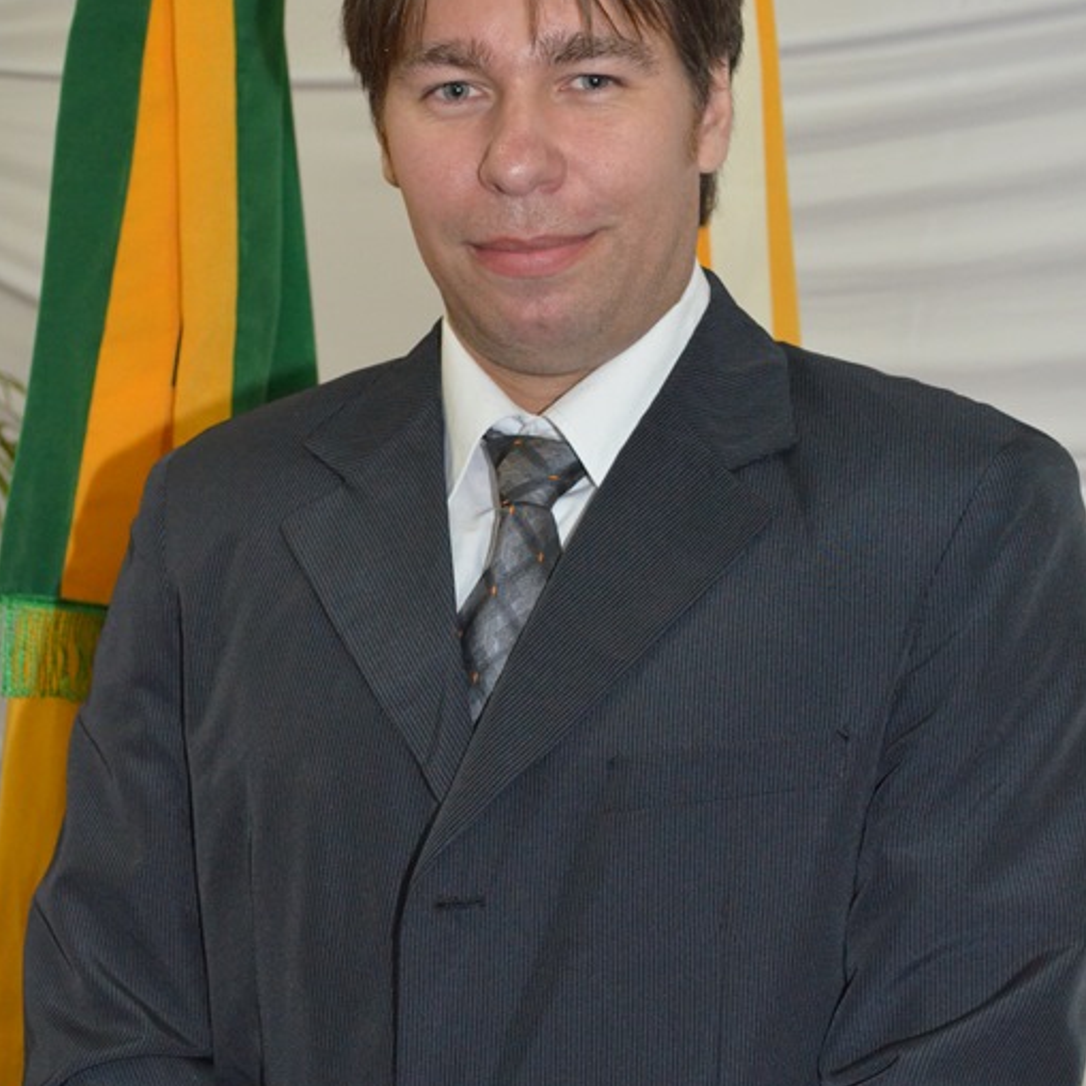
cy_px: 433
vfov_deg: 21.6
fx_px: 2840
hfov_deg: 21.7
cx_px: 529
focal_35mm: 80
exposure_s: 1/60
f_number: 5.3
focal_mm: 40
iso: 3200
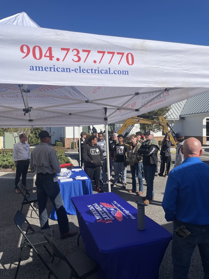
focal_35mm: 26
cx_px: 104
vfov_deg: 67.3
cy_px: 140
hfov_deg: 53.1
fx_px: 209
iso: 32
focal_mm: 4.2
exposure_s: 1/6494
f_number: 1.6
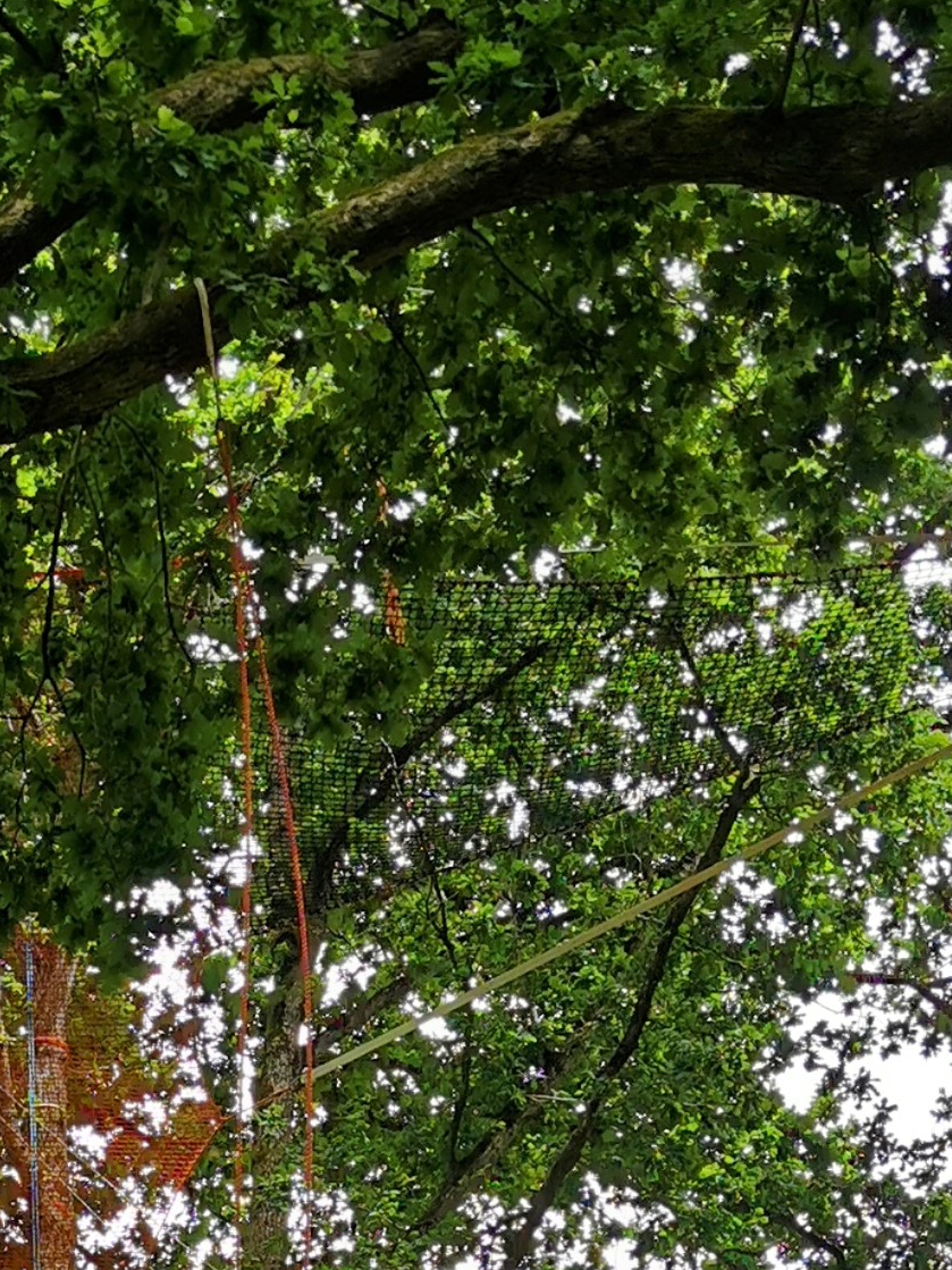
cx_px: -188
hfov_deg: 16.1
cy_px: 1786
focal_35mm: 88
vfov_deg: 19.9
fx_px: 3227
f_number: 1.6
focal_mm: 5.56
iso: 50
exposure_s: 1/657
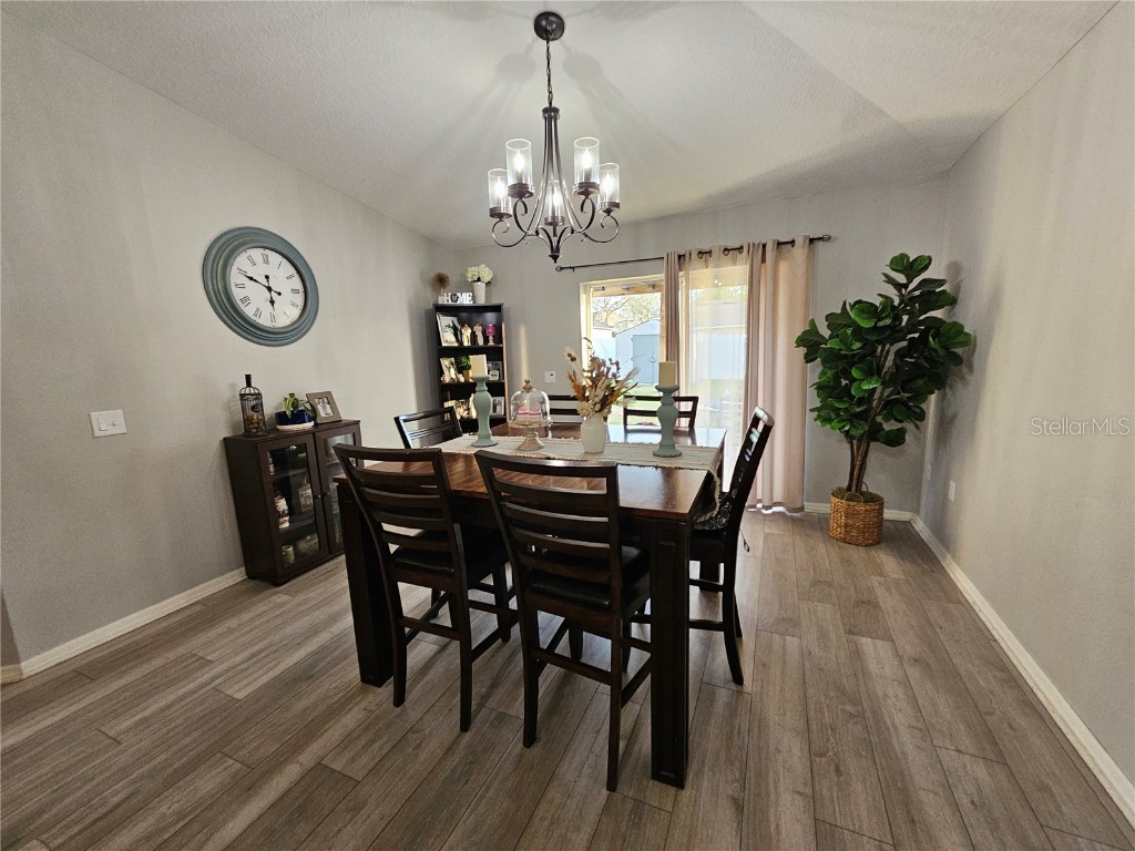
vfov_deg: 89.9
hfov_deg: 106.2
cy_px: 426
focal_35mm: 13
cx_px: 568
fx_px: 426
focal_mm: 2.2
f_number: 2.2
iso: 320
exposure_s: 1/60
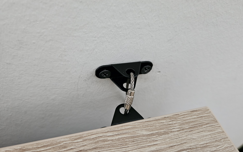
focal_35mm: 25
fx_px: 166
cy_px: 82
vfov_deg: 49.2
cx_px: 124
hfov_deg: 72.5
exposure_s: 1/33
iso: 640
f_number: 1.8
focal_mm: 5.4
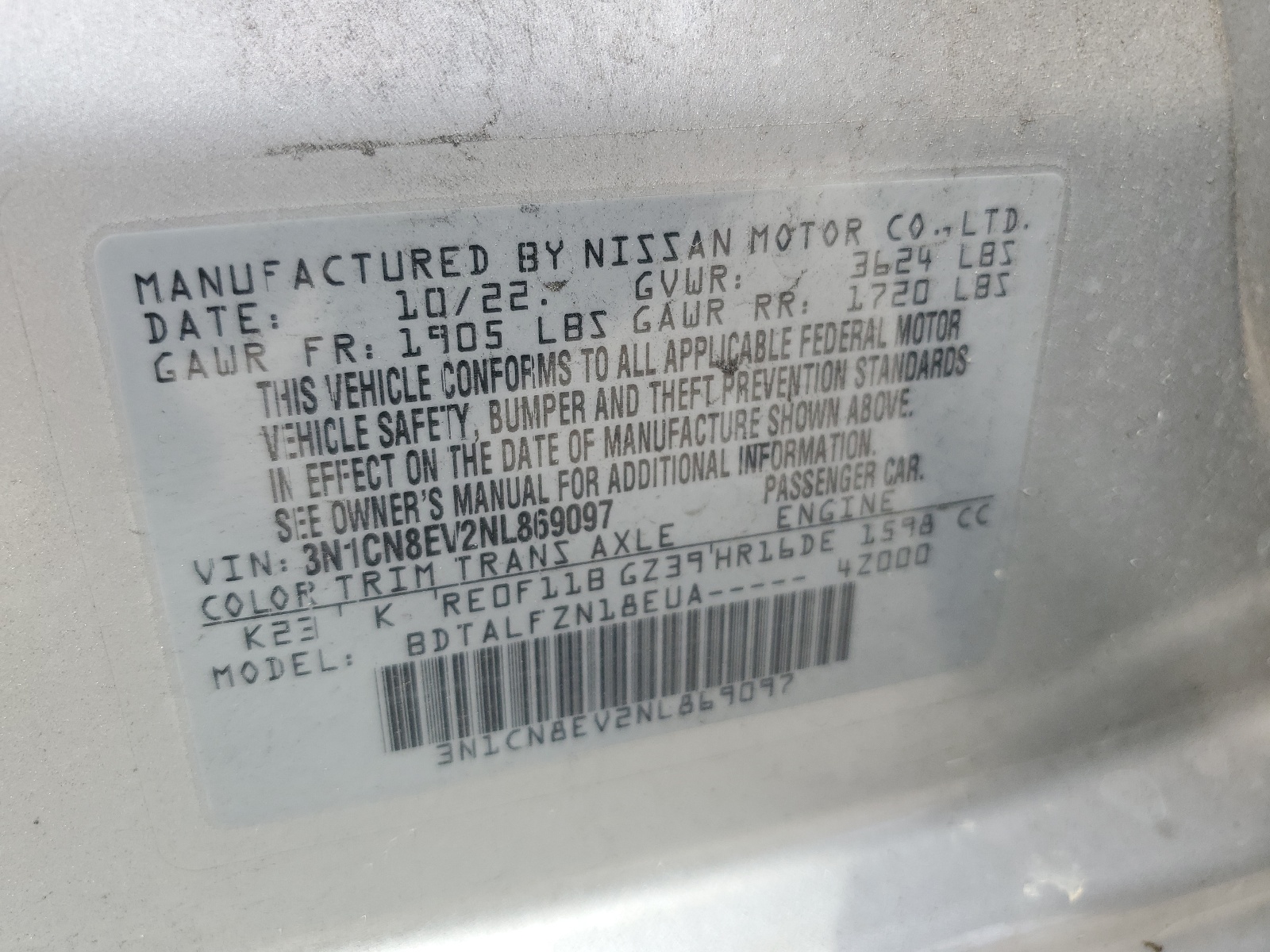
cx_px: 635
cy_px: 476
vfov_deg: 53.1
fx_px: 954
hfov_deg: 67.3
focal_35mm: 26
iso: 50
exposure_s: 1/667
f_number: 1.5
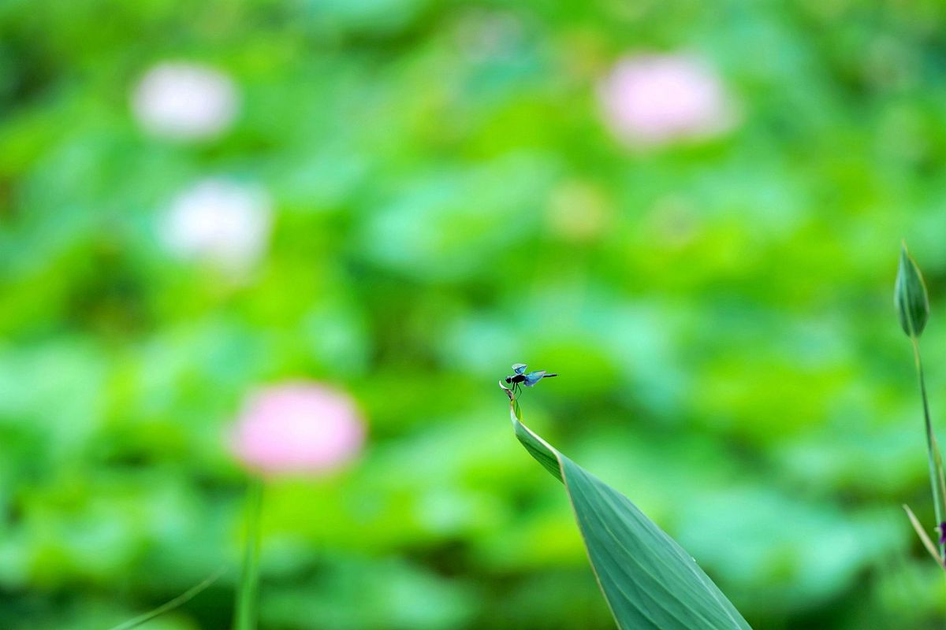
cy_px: 315
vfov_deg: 6.9
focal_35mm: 200
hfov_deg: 10.3
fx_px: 5255
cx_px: 473
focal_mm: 200
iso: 200
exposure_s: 1/2000
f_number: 2.8
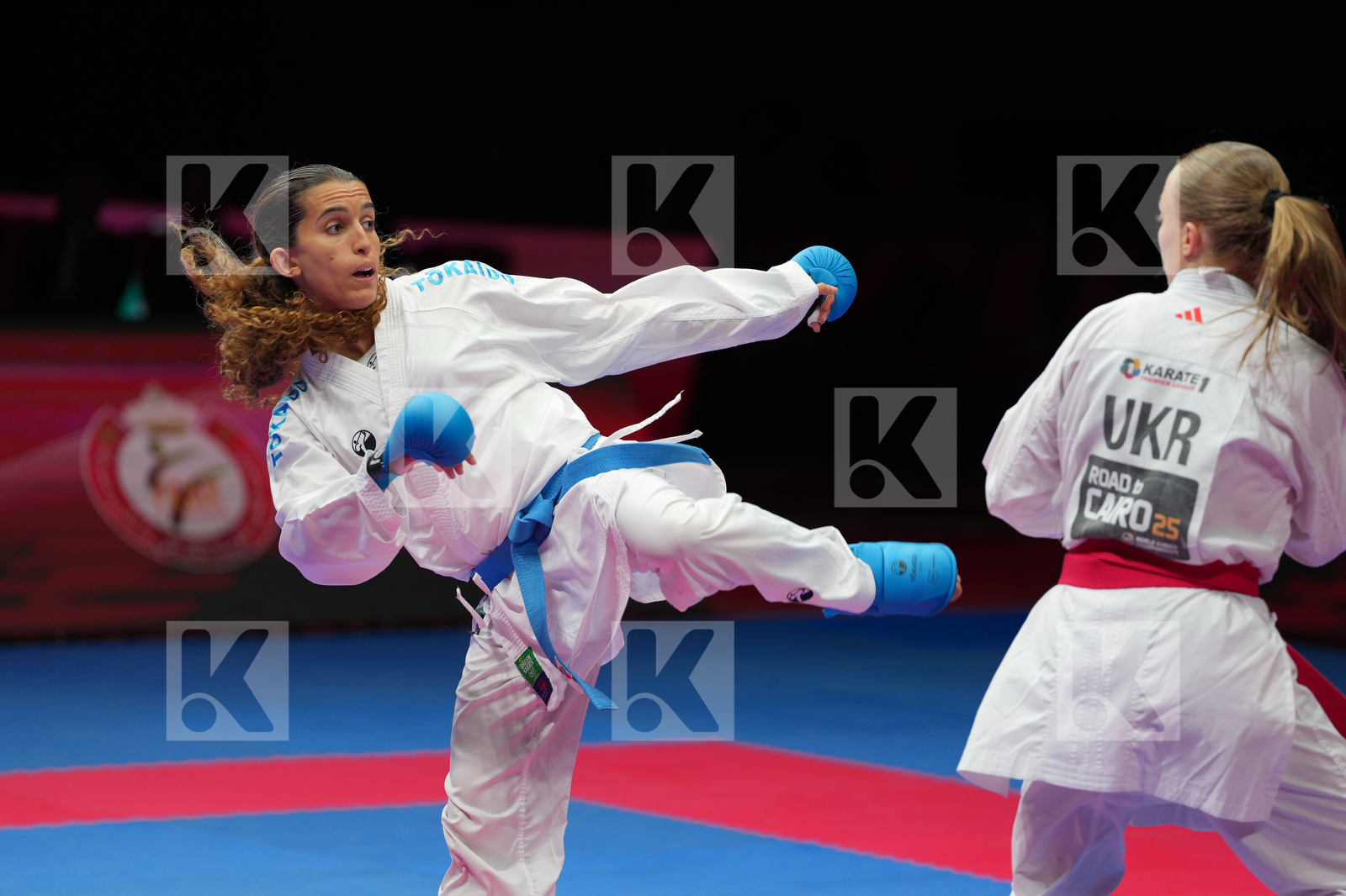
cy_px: 448
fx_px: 7364
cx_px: 673
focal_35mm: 197
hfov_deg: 10.4
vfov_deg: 7.0
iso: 500
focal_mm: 197
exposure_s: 1/1000
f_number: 2.8
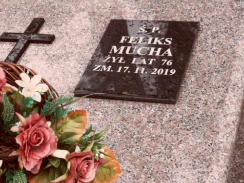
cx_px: 64
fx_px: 578
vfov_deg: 17.9
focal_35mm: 82
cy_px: 122
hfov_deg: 23.6
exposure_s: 1/125
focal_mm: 6.5
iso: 100
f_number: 3.6
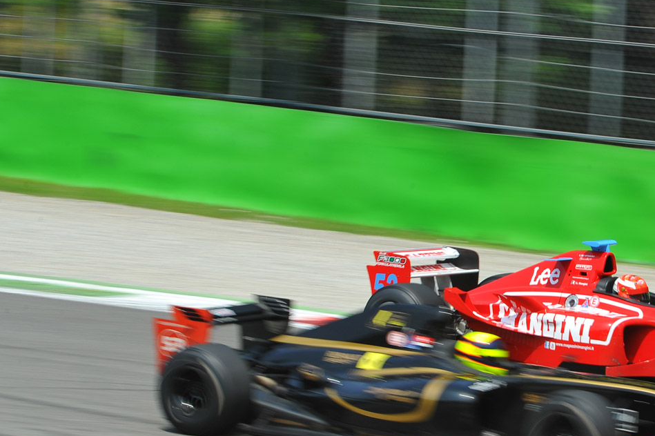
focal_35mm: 266
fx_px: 4838
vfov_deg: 5.2
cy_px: 317
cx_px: 556
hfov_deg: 7.7
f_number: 16
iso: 200
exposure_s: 1/100
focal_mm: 140
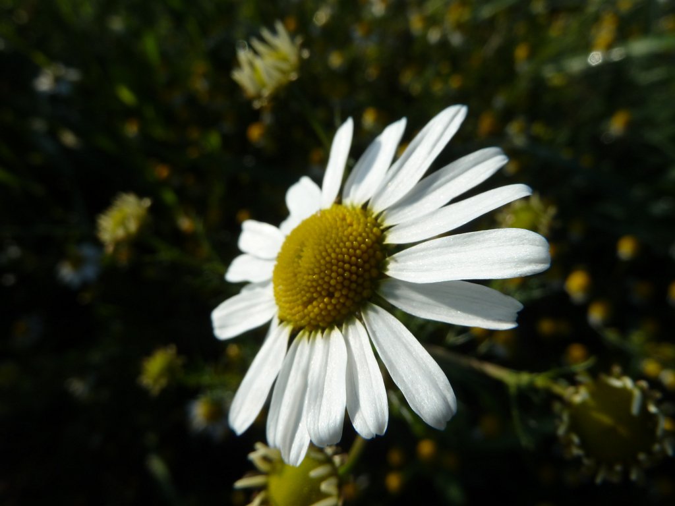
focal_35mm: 25
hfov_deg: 69.4
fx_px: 487
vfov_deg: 54.9
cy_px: 253
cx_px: 338
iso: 80
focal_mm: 4.1
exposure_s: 1/400
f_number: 5.6
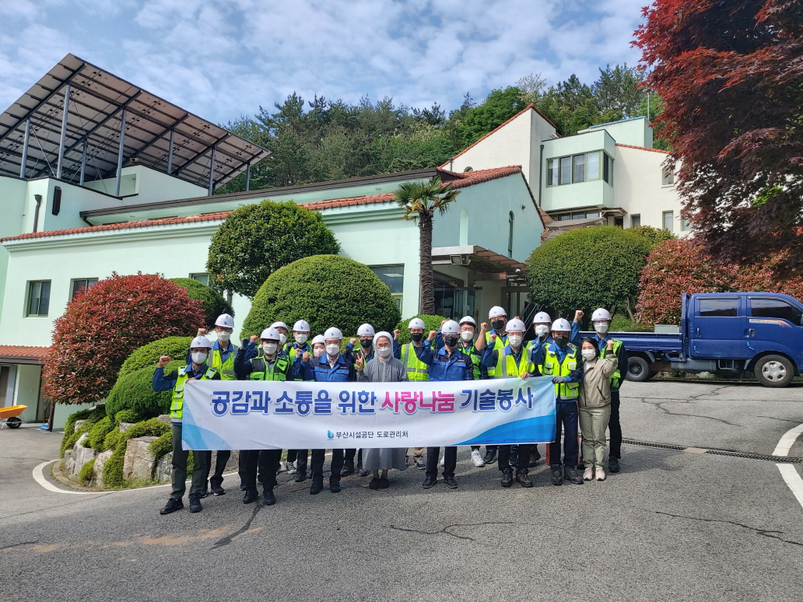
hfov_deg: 69.4
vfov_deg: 54.9
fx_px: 580
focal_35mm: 25
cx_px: 402
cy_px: 301
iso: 50
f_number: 2
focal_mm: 4.58
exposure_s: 1/1544
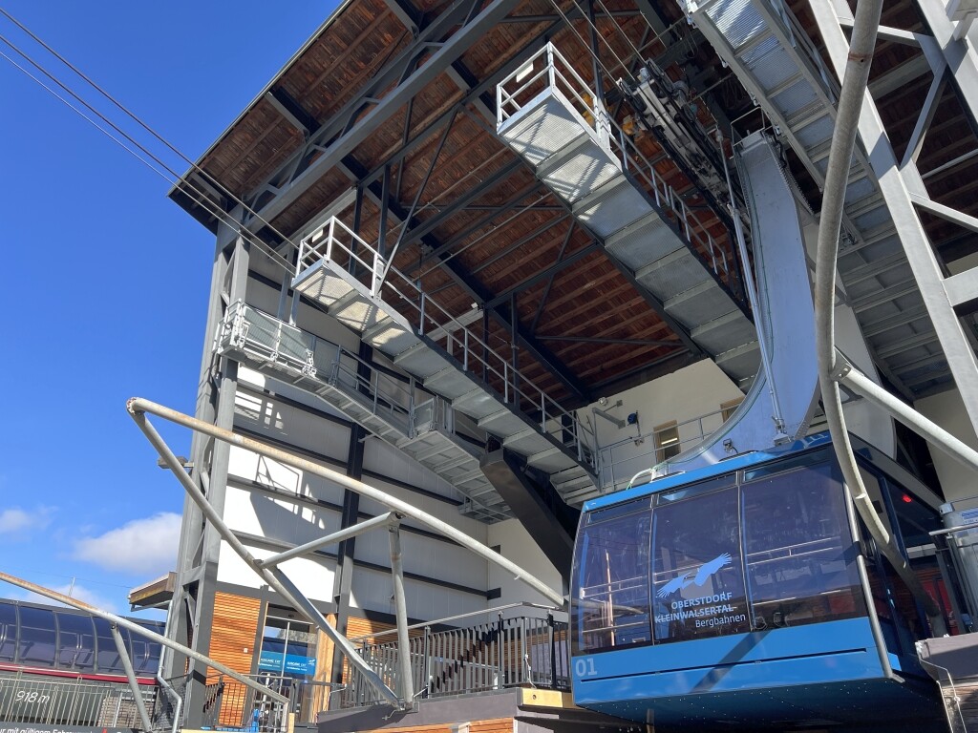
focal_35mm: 26
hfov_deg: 67.3
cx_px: 489
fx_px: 735
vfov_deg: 53.1
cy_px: 366
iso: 50
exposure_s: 1/1009
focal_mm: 5.7
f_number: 1.5
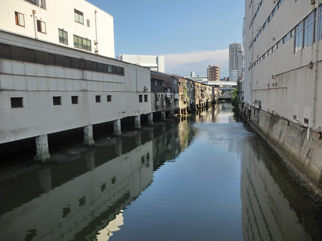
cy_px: 120
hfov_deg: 71.6
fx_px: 223
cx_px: 161
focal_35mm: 24
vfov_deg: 56.8
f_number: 3
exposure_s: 1/500
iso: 80
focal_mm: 4.24
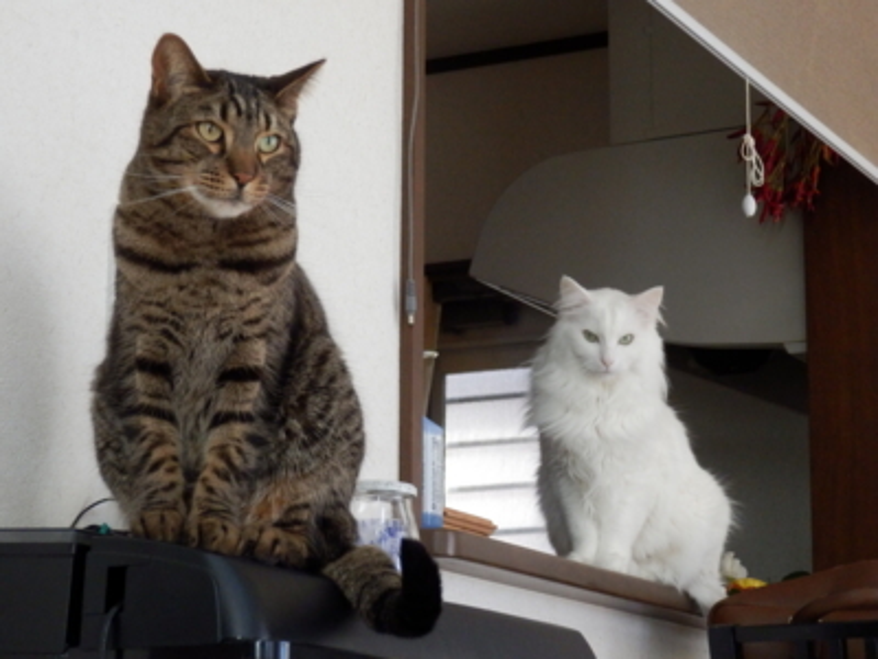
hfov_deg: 22.3
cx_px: 439
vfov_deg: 16.8
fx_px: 2232
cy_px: 330
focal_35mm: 88
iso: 800
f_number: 4.8
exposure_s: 1/100
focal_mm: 15.8
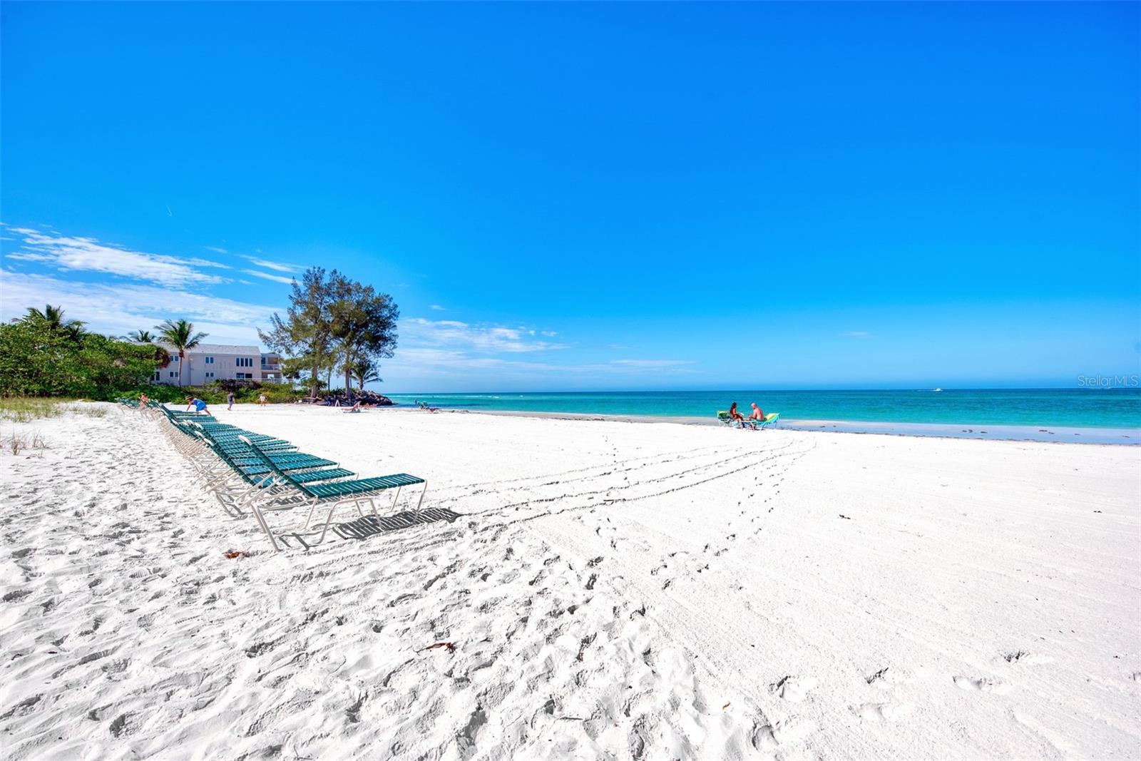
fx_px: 412
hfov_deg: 108.3
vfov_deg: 85.4
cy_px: 380
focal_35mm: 13
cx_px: 570
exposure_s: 1/200
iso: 320
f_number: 7.1
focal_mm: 13
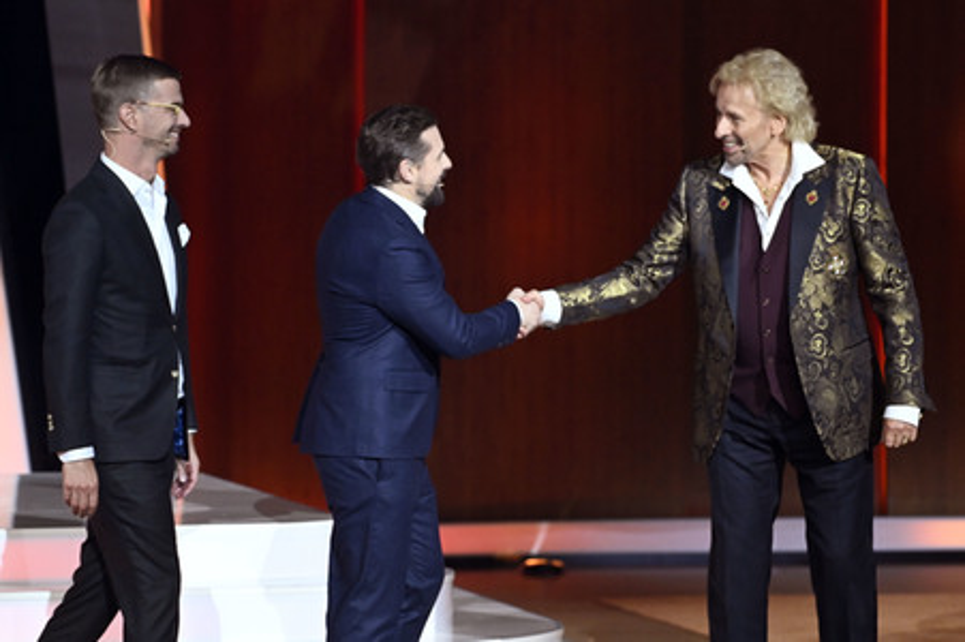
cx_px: 482
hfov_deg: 7.6
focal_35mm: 270
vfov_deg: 5.1
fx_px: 7232
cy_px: 321
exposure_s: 1/320
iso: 8000
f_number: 5.6
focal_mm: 270
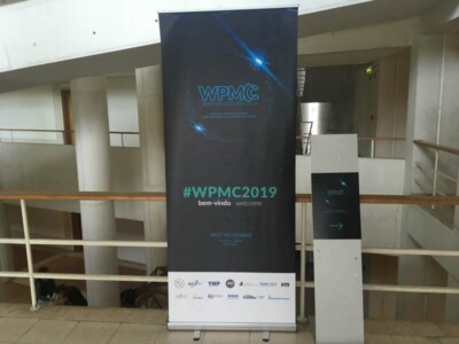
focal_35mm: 29
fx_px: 385
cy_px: 172
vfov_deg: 48.2
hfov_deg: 61.7
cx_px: 230
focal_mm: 4.15
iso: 80
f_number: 2.2
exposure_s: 1/33
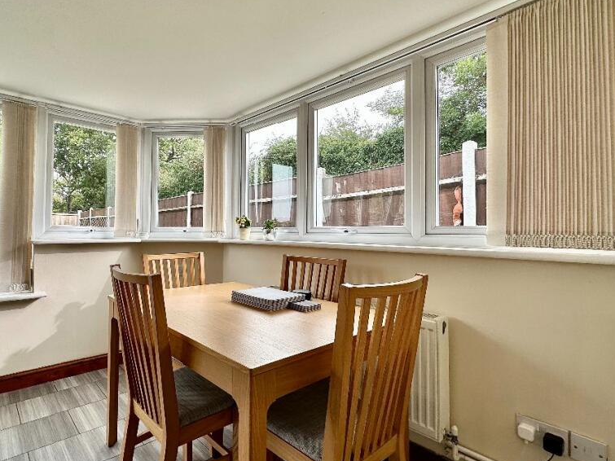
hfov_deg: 84.1
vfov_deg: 68.7
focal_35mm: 19
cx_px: 260
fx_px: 338
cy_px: 225
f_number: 2.2
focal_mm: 2.22
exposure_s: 1/141
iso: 40
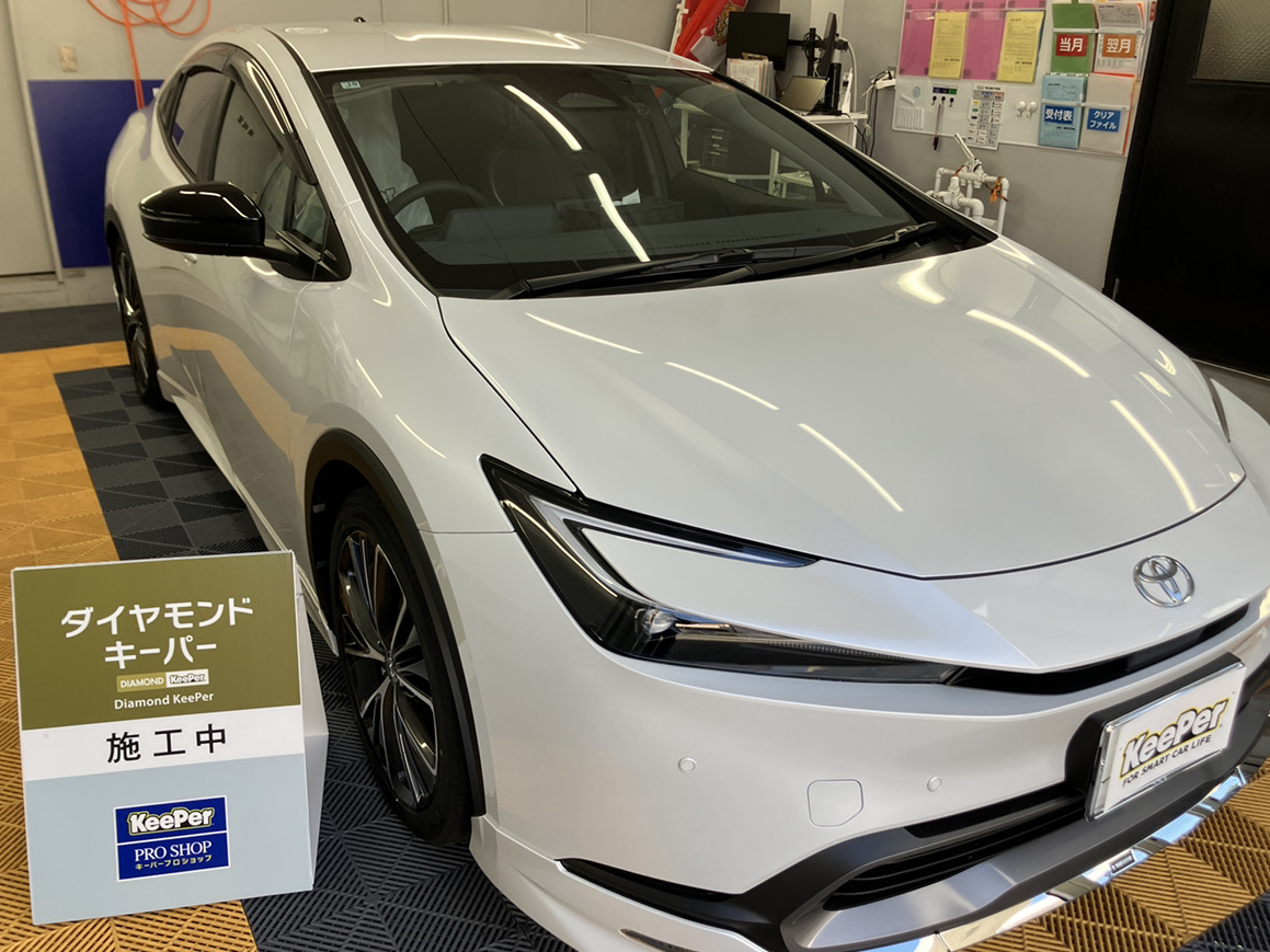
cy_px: 490
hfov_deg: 61.7
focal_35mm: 29
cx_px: 643
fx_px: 1064
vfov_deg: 48.2
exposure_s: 1/196
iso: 25
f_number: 1.8
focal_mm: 3.99
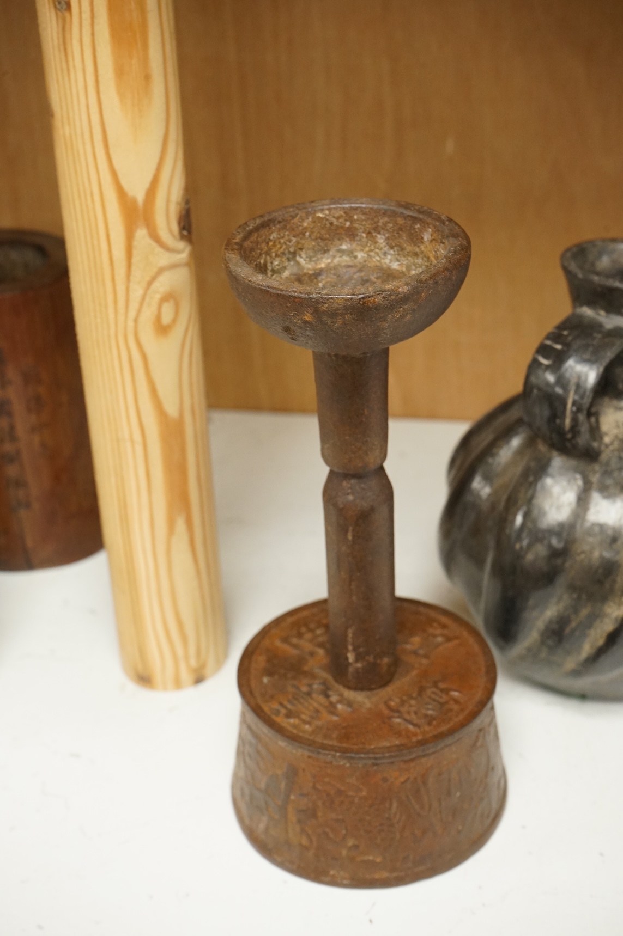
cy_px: 468
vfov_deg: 36.3
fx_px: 1430
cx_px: 312
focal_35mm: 55
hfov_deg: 24.6
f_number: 10
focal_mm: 55
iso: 2500
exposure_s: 1/50
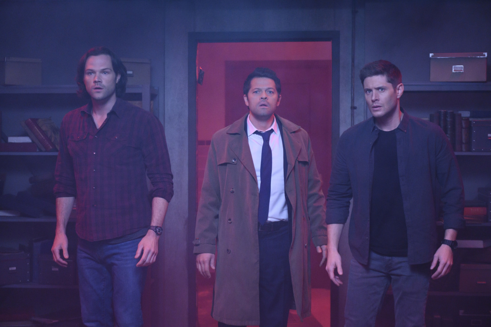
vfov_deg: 21.9
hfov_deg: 32.4
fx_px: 846
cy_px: 164
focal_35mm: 62
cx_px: 246
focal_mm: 62
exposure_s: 1/80
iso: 4000
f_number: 2.8
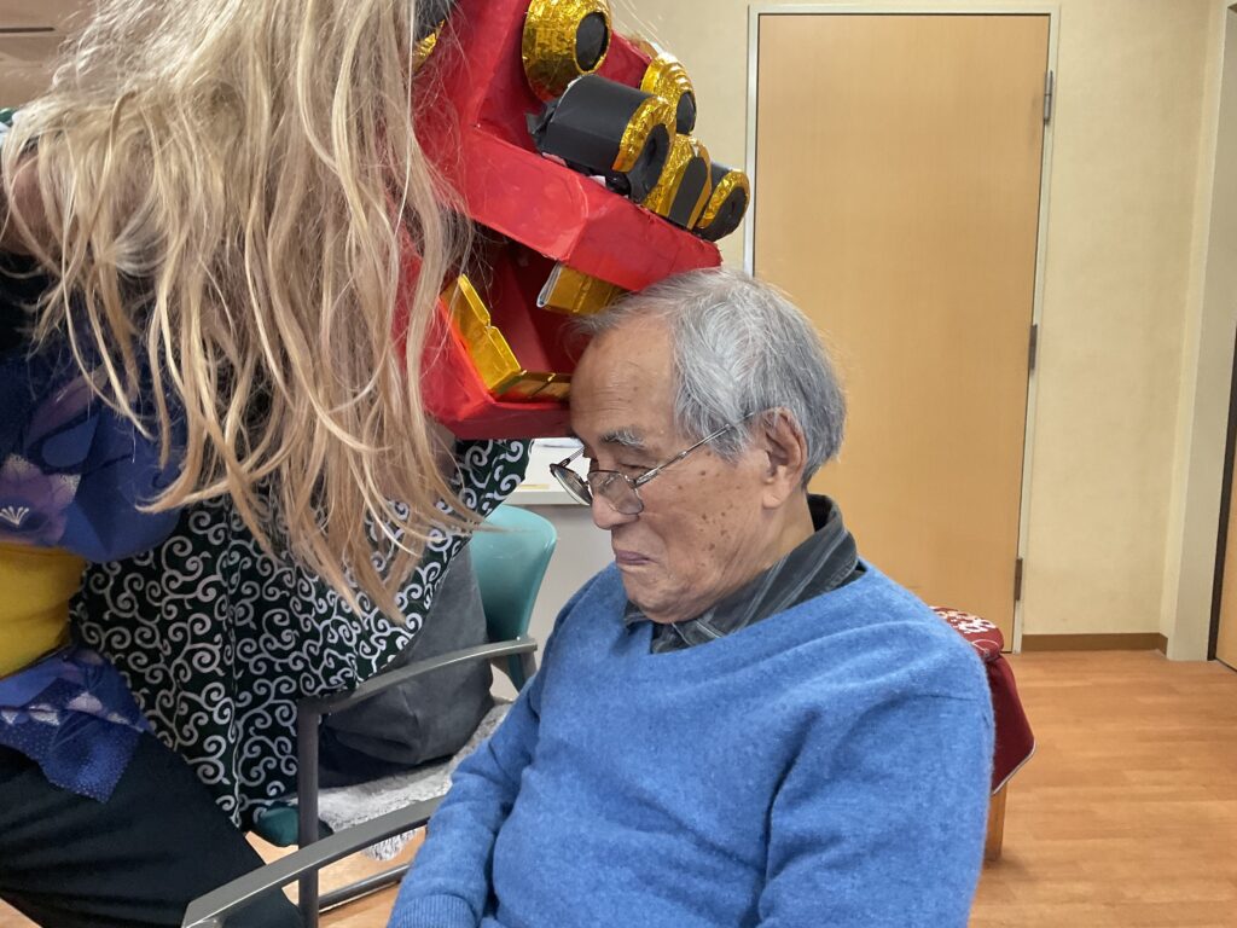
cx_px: 618
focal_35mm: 29
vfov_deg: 48.2
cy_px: 464
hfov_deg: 61.7
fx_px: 1036
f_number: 1.8
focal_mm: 3
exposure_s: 1/60
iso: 125
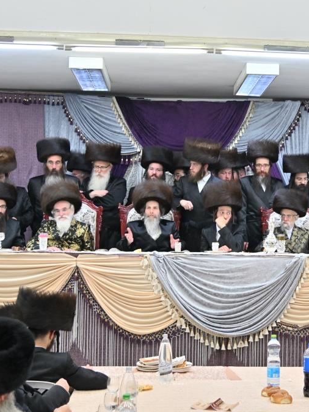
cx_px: 222
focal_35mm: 70
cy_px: 205
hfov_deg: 20.9
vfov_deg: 27.8
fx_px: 833
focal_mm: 32
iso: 500
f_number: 4
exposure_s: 1/160
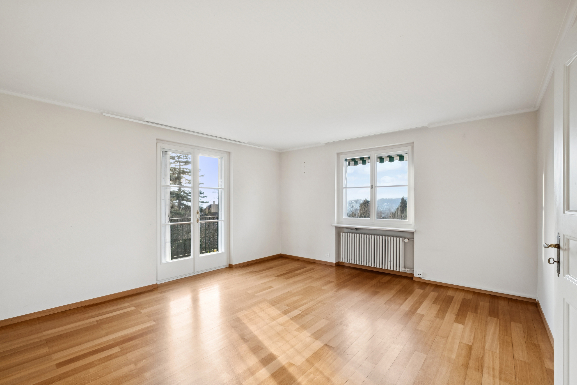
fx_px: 240
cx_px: 288
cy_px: 192
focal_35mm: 15
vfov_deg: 77.3
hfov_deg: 100.4
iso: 200
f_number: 11
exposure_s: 1/5
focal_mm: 10
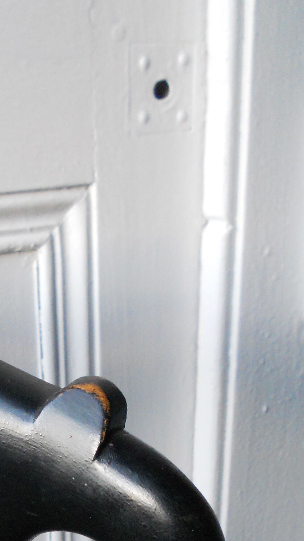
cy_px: 498
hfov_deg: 19.9
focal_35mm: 58
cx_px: -16
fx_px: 831
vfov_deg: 33.9
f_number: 3.2
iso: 400
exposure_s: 1/50
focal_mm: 4.9
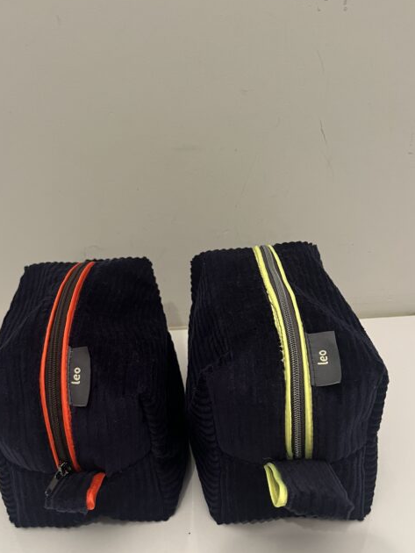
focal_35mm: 33
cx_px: 175
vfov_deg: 54.8
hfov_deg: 42.8
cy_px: 338
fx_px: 527
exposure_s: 1/50
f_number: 1.6
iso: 200
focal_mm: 5.1
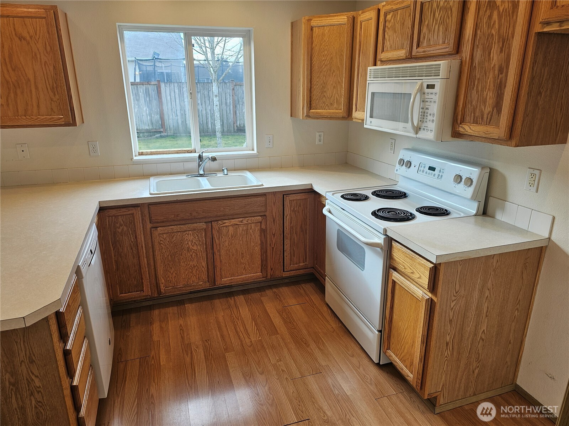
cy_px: 213
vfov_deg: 58.9
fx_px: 378
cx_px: 284
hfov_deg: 73.9
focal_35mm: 23
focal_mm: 6.3
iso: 50
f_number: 1.7
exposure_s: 1/120
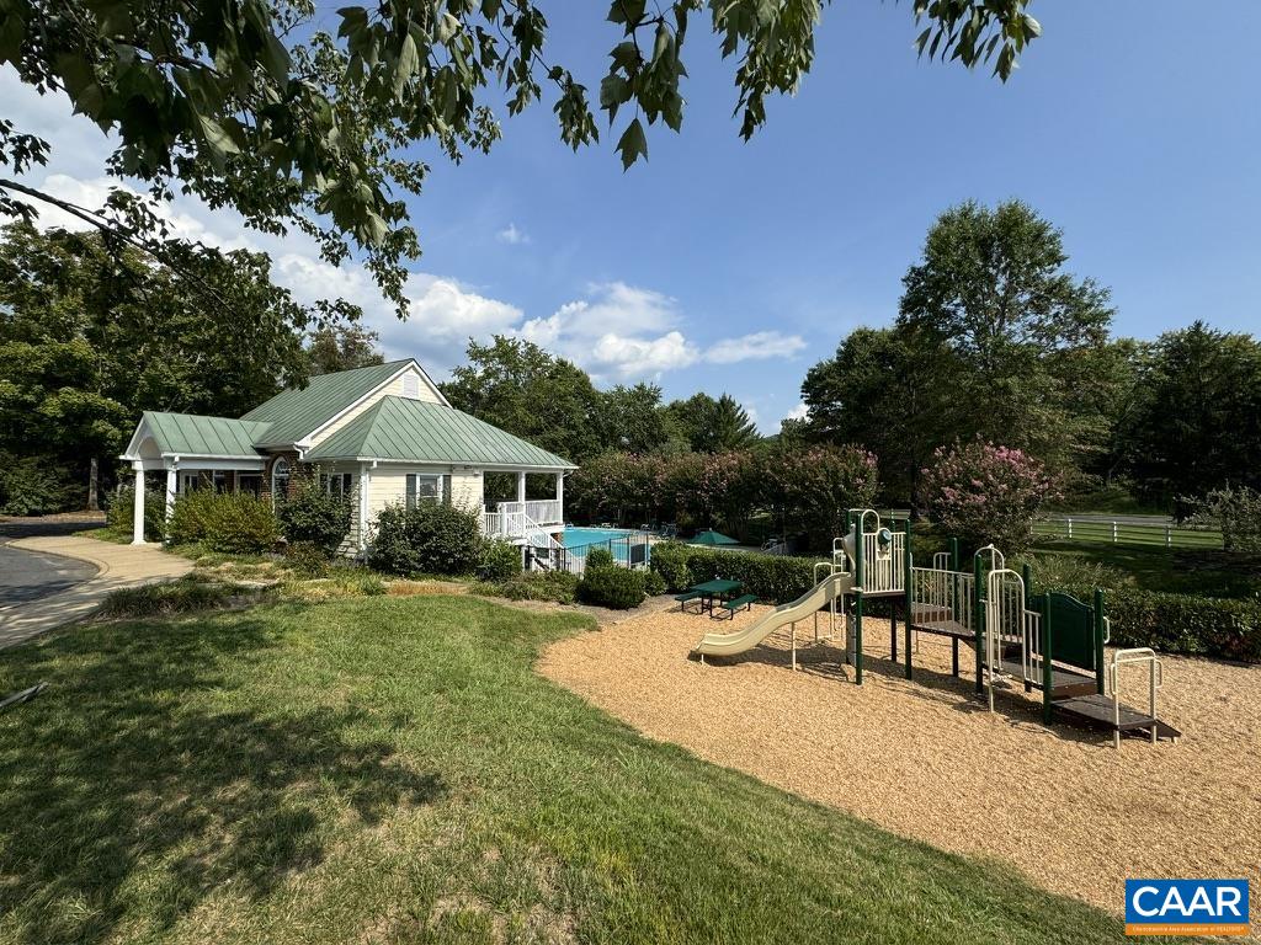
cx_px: 630
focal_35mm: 14
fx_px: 510
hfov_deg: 102.1
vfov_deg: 85.7
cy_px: 472
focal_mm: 2.22
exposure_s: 1/2494
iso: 50
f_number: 2.2
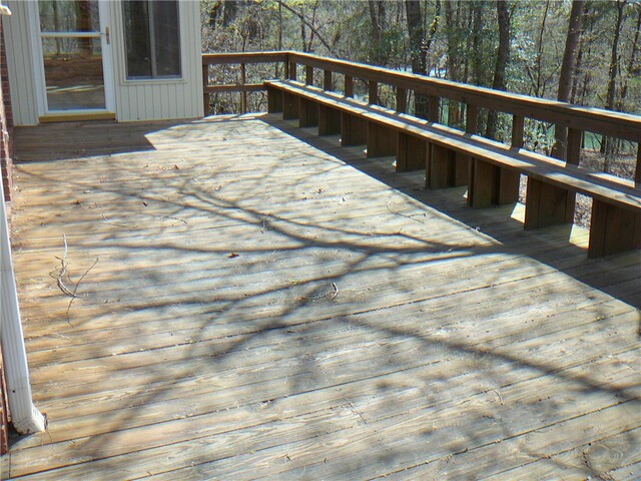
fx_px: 648
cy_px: 240
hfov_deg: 52.6
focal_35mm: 35
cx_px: 320
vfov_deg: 40.7
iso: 80
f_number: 2.8
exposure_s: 1/400
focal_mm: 5.2
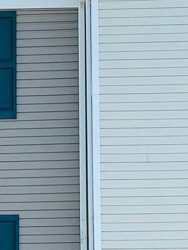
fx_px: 1295
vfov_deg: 10.7
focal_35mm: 179
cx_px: -132
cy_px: 355
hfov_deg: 8.1
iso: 25
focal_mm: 6
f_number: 2
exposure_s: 1/716
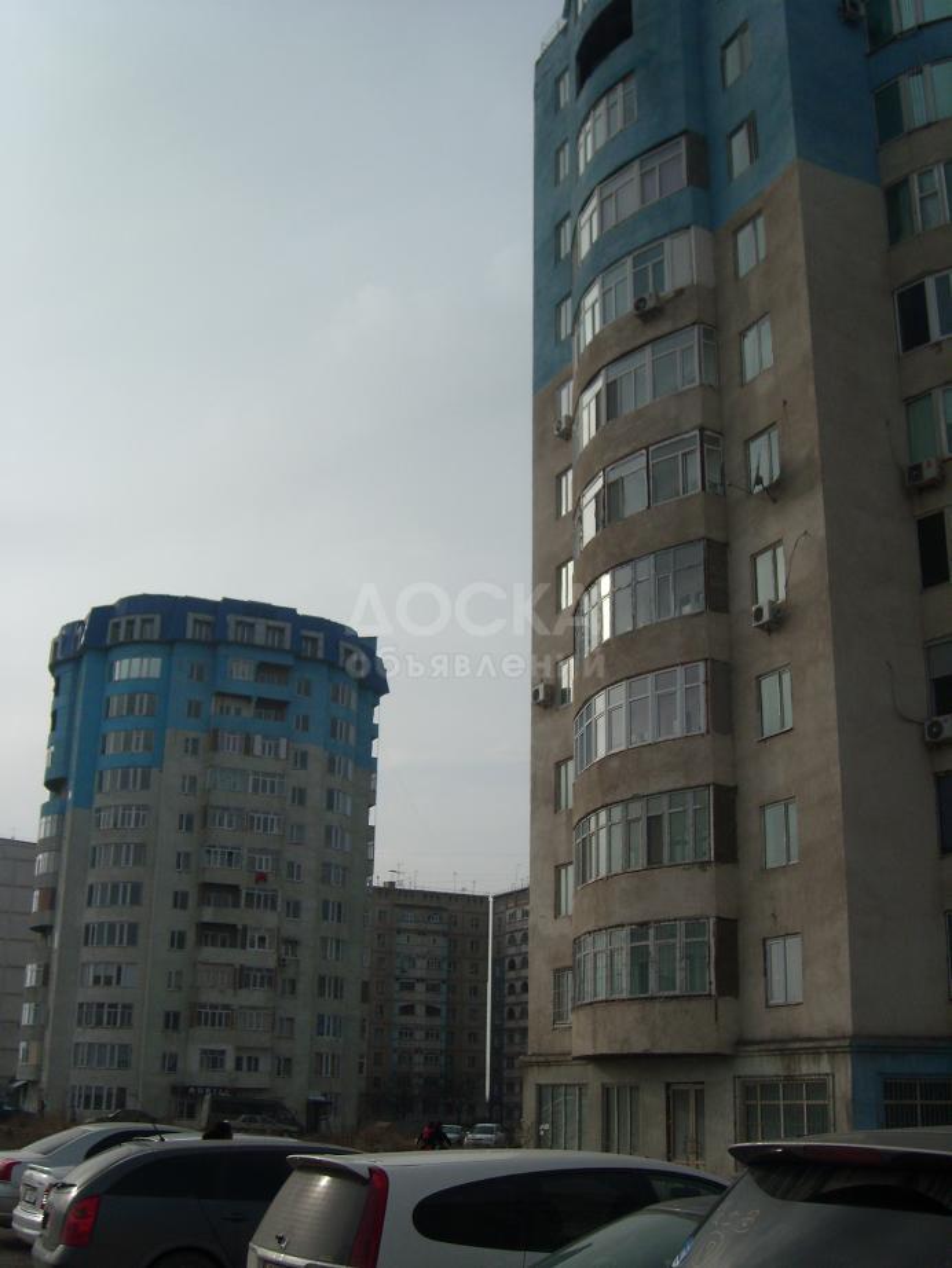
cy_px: 634
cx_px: 476
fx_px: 1283
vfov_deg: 52.6
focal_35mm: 35
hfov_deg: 40.7
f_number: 7.1
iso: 50
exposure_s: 1/521
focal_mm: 5.8
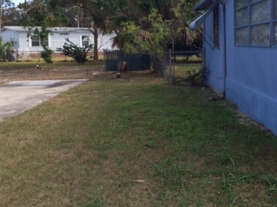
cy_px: 64
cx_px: 204
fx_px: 360
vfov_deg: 31.9
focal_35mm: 45
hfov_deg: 41.0
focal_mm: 4.15
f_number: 2.2
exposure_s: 1/820
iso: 32
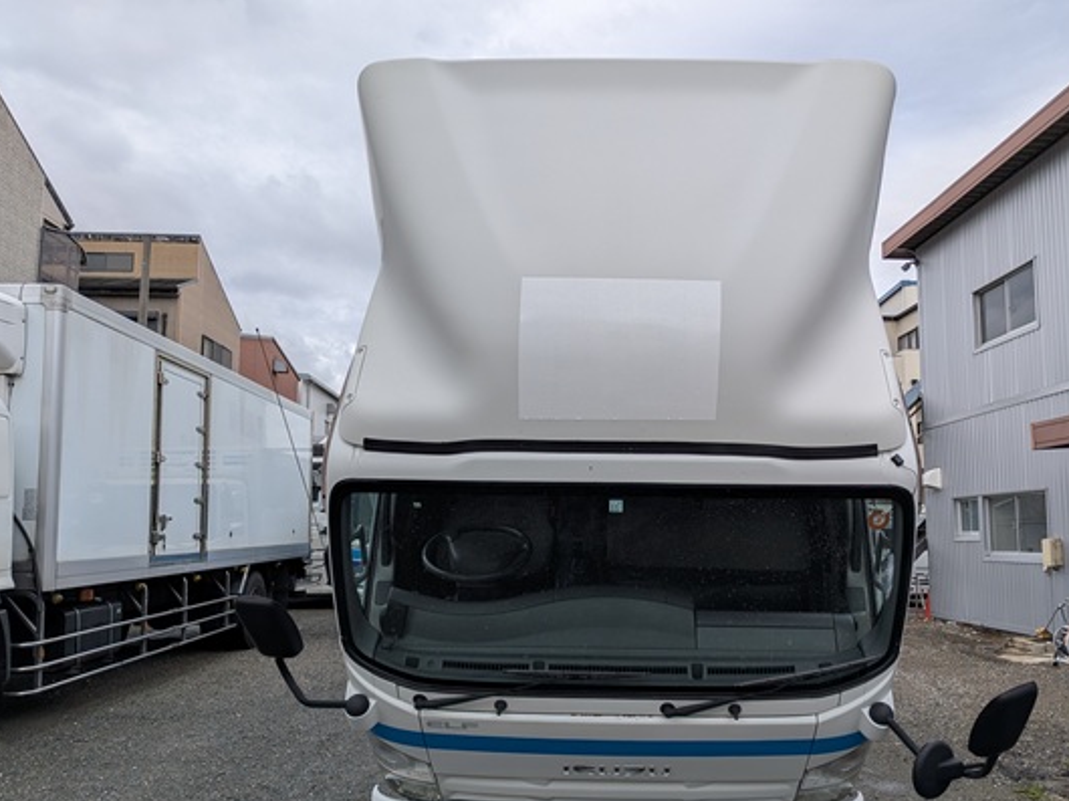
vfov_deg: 48.1
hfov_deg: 61.6
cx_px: 571
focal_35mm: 29
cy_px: 452
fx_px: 895
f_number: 1.7
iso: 29
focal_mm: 4.53
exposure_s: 1/1325
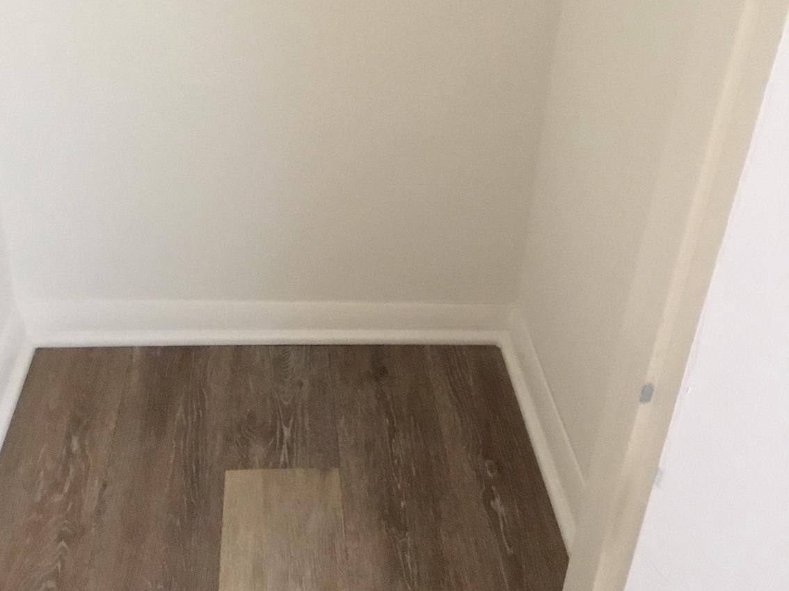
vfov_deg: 34.3
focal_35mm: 42
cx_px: 390
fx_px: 957
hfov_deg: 44.8
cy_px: 257
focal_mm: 3.3
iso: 320
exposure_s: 1/15
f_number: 2.4
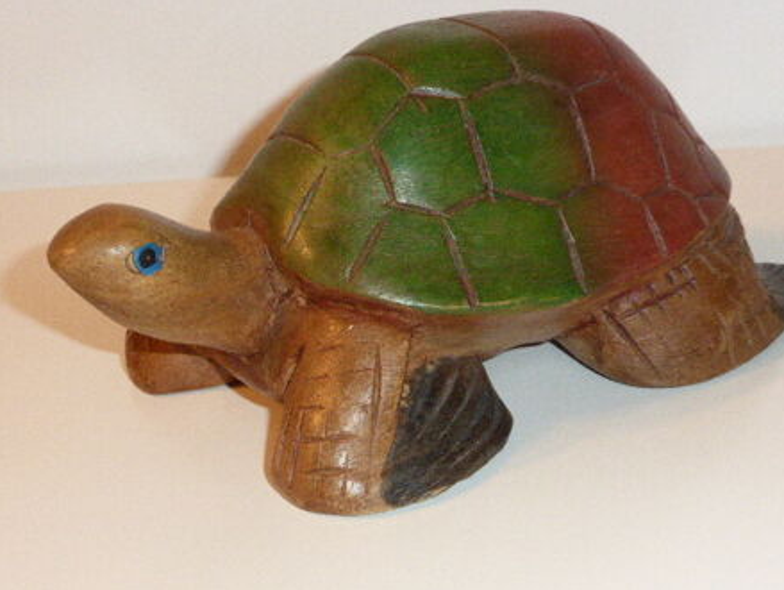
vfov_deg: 20.7
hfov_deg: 27.4
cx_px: 425
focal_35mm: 71
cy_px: 275
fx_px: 1609
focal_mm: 11
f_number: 4.8
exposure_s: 1/60
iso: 800
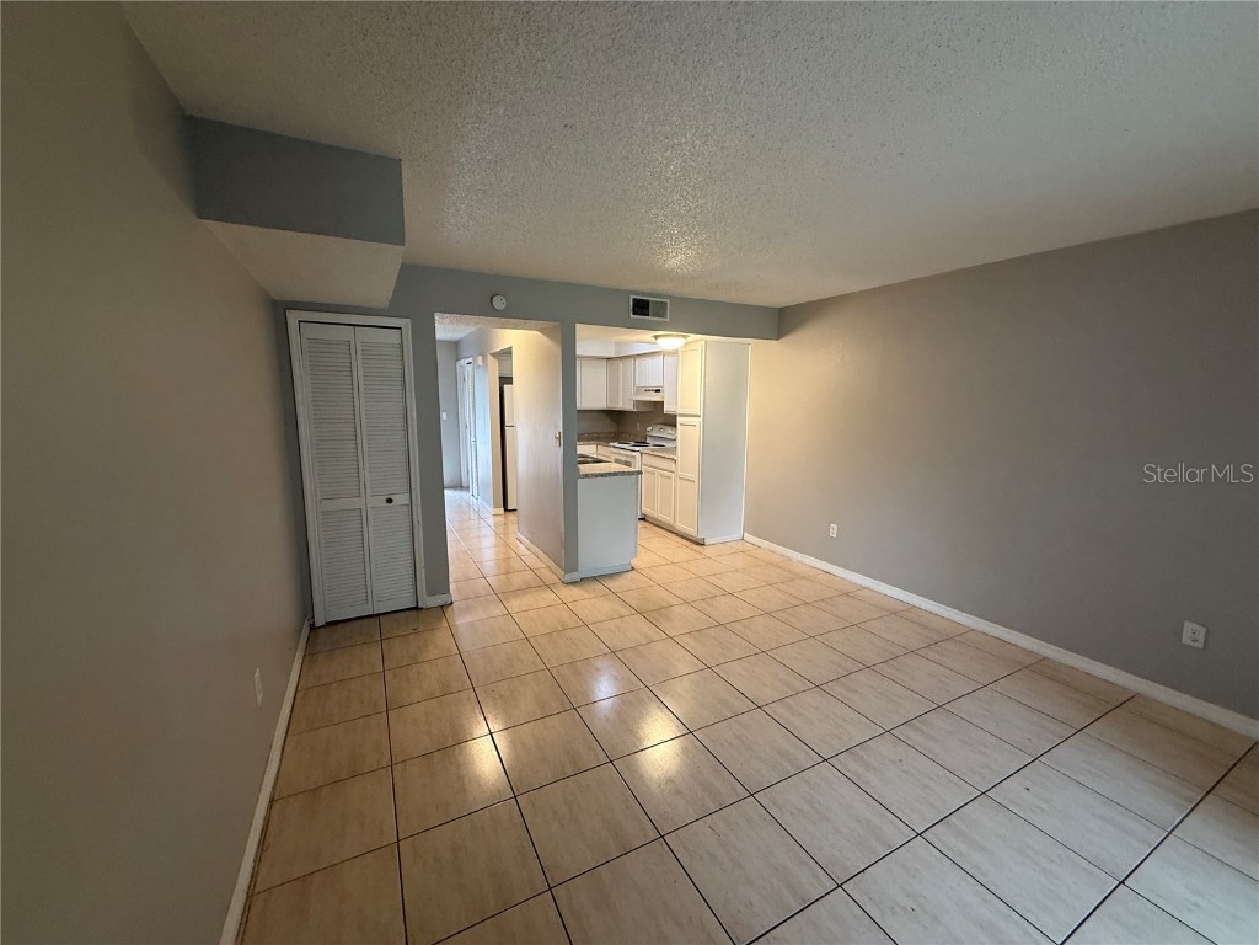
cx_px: 630
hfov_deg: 102.1
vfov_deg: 85.7
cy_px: 472
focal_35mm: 14
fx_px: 509
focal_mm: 2.22
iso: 200
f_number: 2.2
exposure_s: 1/60
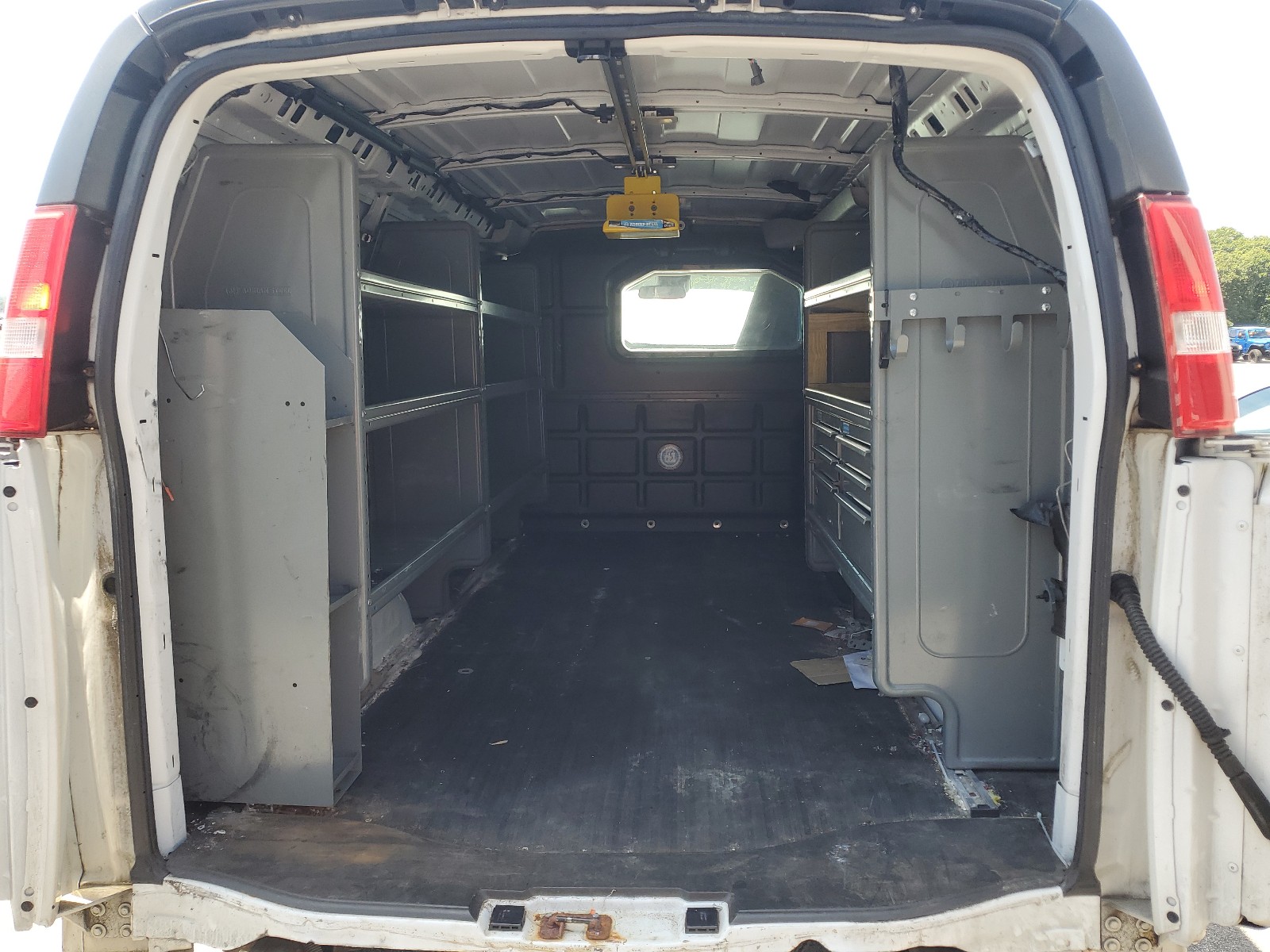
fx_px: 954
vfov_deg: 53.1
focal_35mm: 26
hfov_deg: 67.3
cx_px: 635
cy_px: 476
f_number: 1.5
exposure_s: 1/400
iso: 50
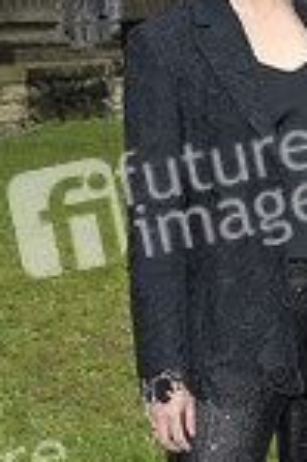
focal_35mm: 102
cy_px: 360
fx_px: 1308
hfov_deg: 13.3
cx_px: 257
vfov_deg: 19.9
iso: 400
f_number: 6.3
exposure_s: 1/250
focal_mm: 38
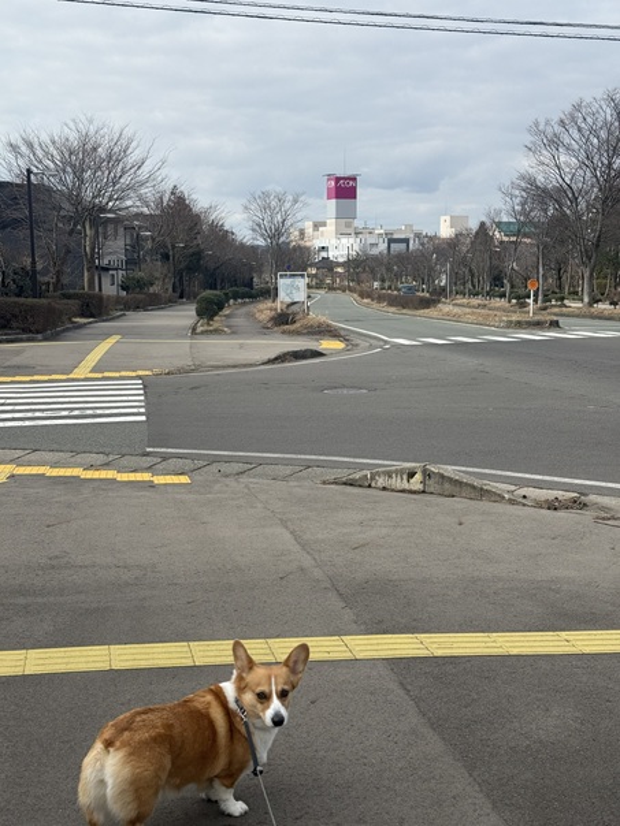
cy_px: 413
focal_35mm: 48
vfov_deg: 39.7
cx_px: 310
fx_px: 1146
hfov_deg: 30.3
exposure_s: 1/4098
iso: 64
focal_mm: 6.76
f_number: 1.78
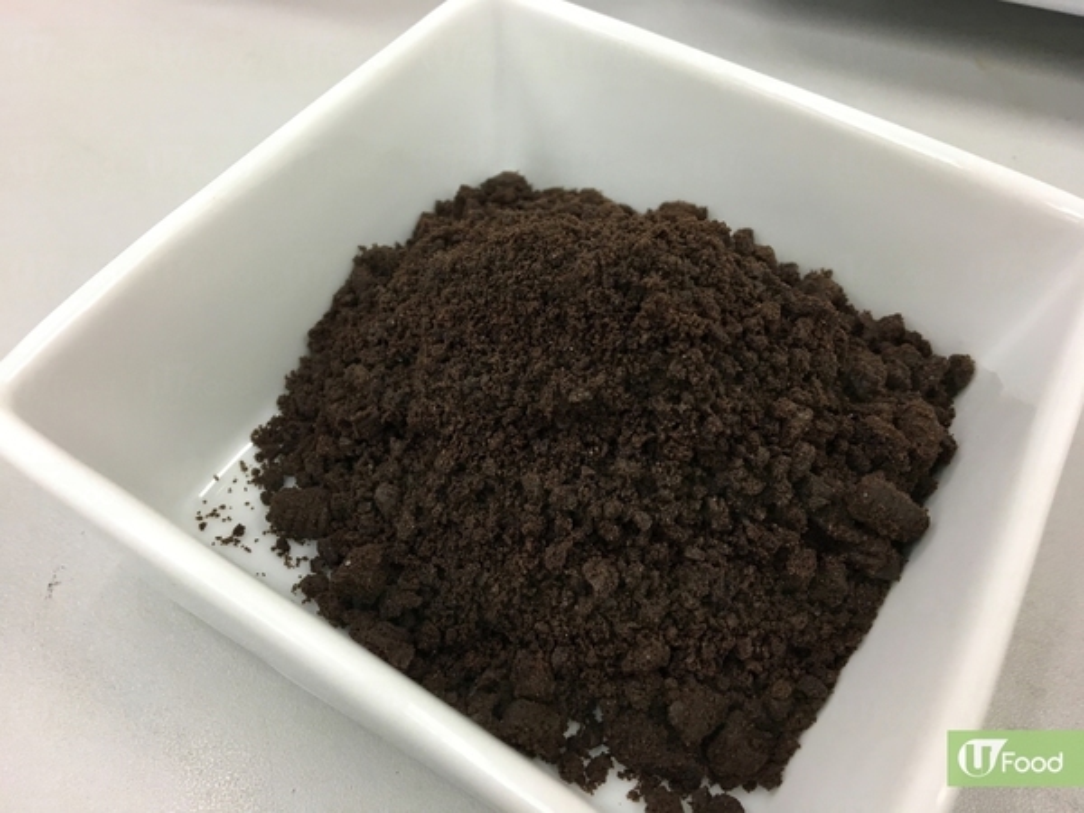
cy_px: 406
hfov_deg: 61.7
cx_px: 542
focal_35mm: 29
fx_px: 908
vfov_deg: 48.2
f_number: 2.2
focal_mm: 4.15
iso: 64
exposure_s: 1/33
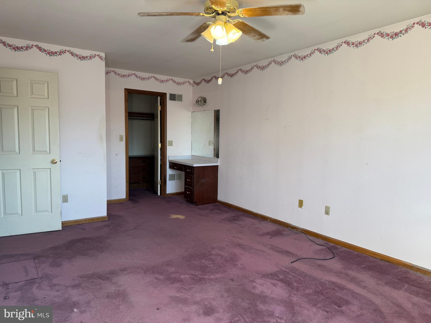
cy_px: 162
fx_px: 299
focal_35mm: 24
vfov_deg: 56.8
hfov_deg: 71.6
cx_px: 216
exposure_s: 1/120
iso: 80
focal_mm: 6.76
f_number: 1.78
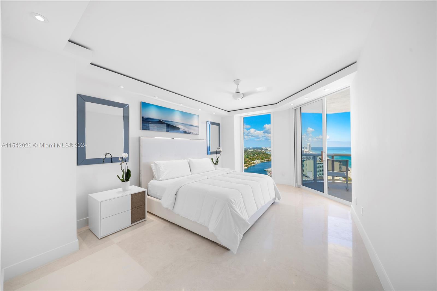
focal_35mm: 12
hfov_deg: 112.6
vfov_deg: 90.0
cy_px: 146
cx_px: 218
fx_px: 146
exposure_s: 1/25
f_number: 8
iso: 160
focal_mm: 12
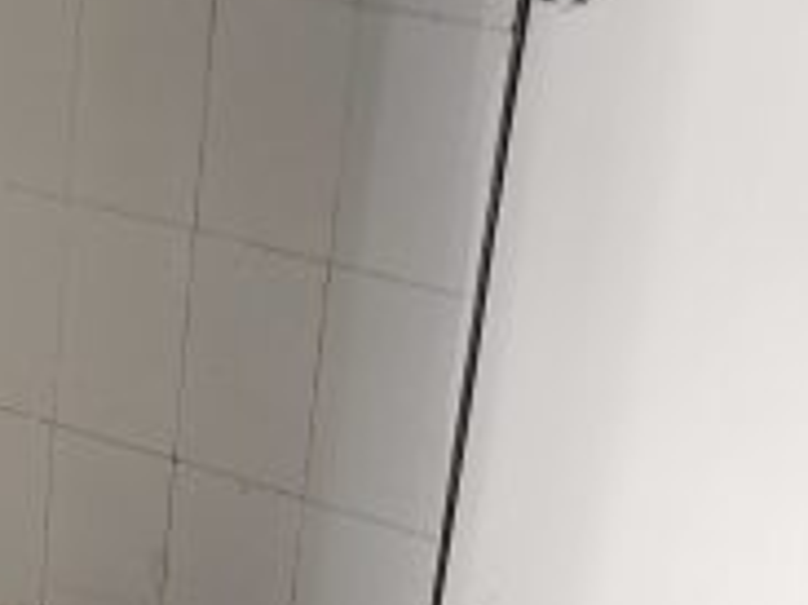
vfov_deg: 11.9
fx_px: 2753
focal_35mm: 118
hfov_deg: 15.8
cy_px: 972
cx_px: -261
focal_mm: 3.95
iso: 80
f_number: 1.8
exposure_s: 1/100
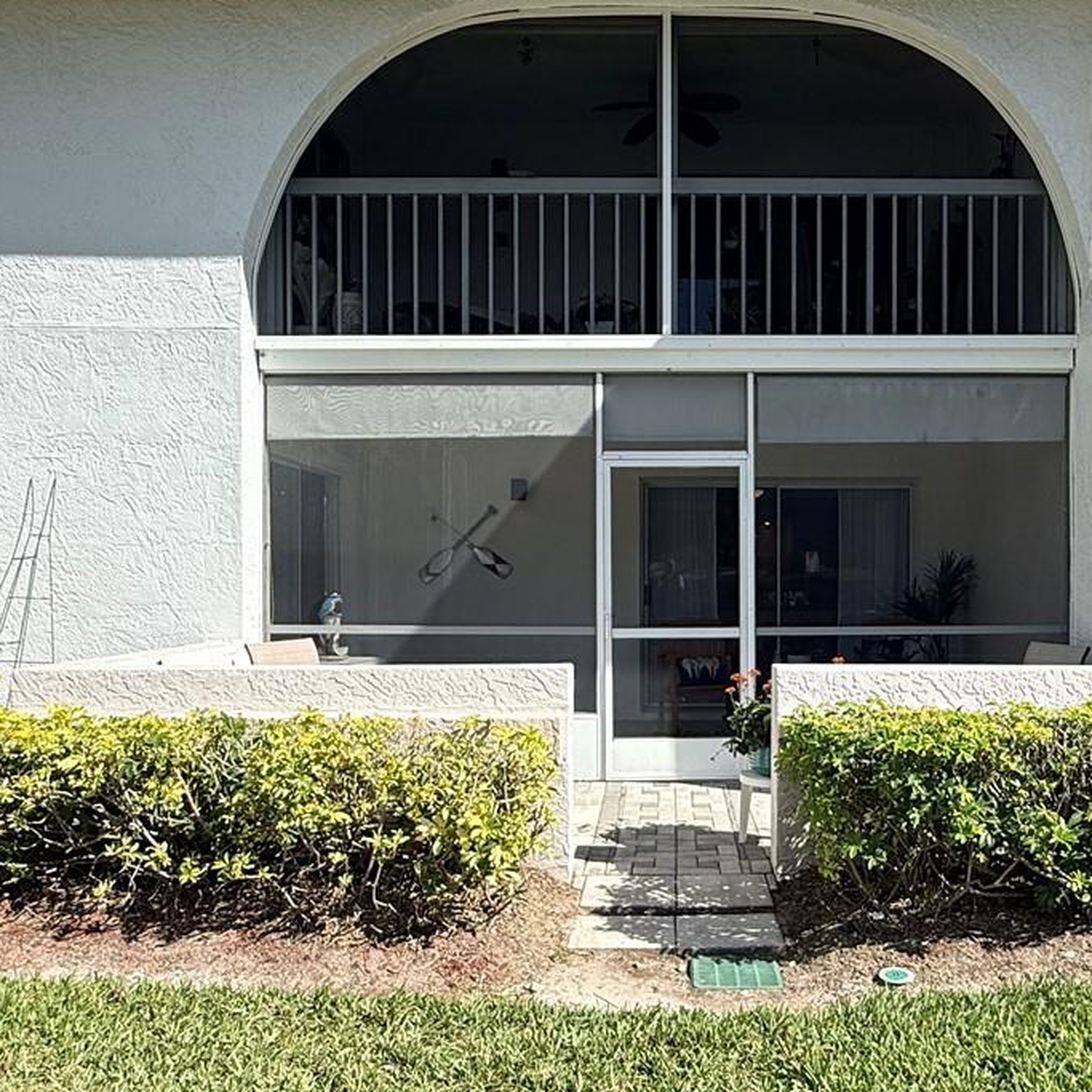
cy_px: 590
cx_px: 683
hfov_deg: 55.0
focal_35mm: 29
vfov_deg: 55.6
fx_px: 1035
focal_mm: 2.22
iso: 50
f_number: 2.2
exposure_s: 1/1848
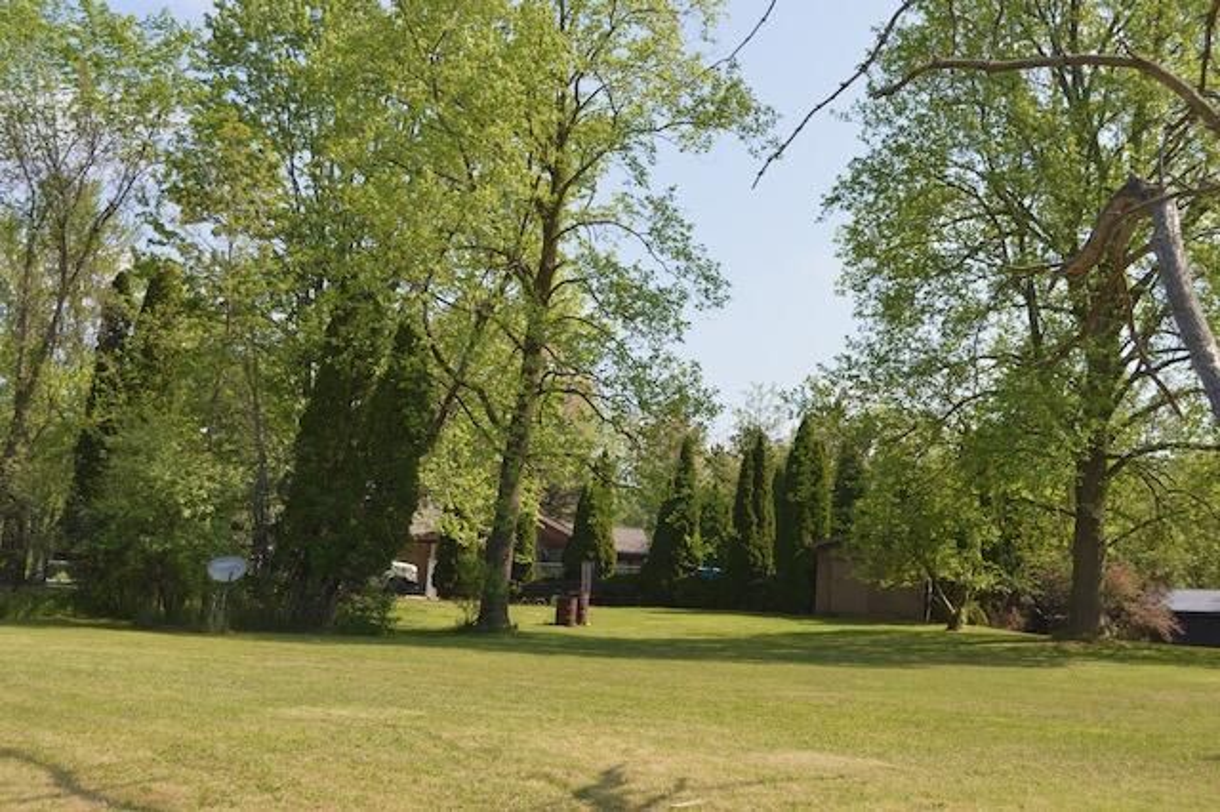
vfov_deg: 28.0
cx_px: 610
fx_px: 1626
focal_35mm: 48
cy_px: 406
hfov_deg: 41.1
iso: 100
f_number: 7.1
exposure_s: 1/200
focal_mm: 32
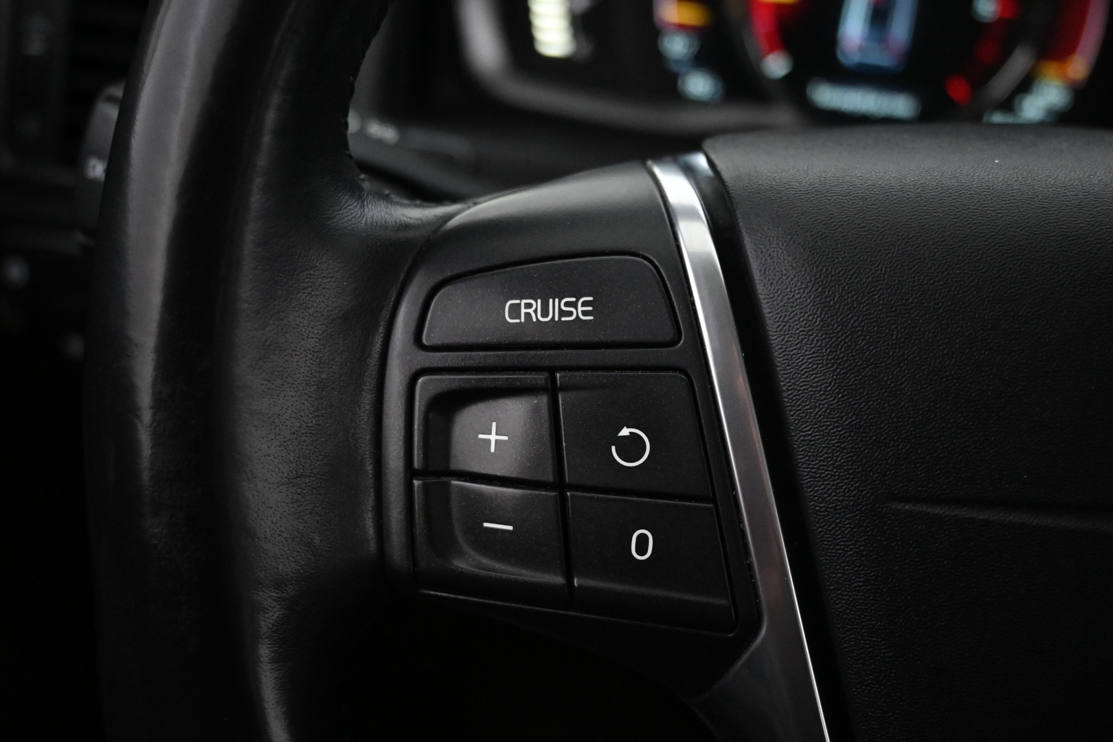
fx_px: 1206
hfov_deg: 49.6
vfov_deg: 34.2
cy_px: 371
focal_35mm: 39
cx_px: 556
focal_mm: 26
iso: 5000
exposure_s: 1/40
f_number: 4.5
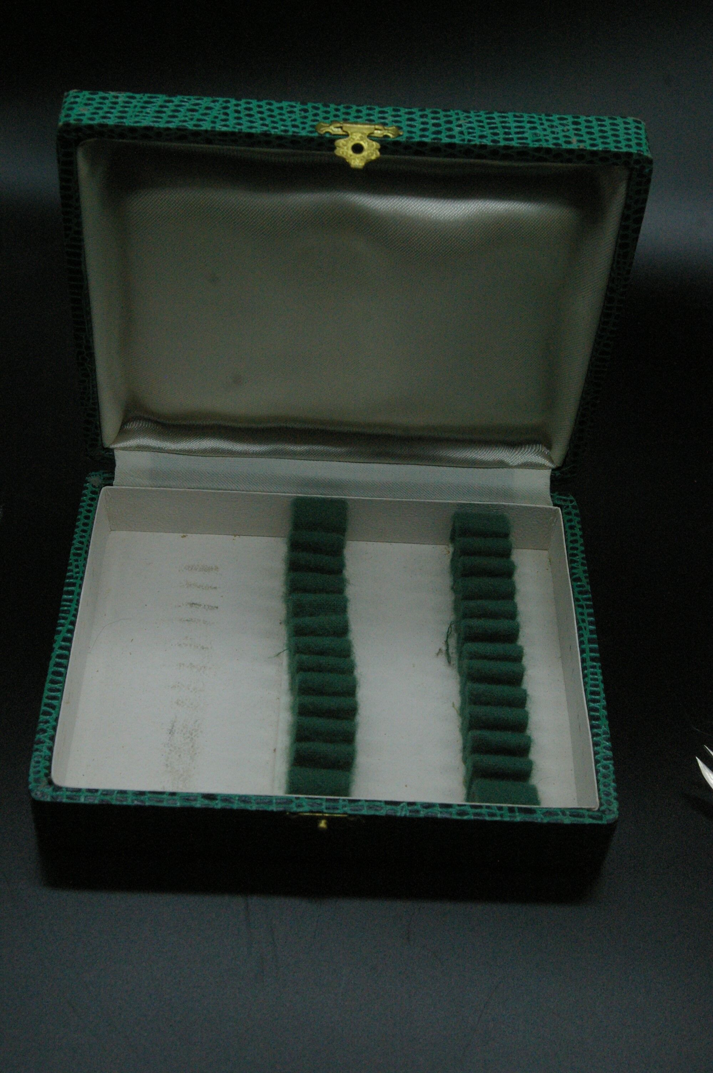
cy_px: 536
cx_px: 356
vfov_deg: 49.6
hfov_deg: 34.1
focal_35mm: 39
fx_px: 1161
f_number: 8
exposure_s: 1/500
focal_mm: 26
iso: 1600
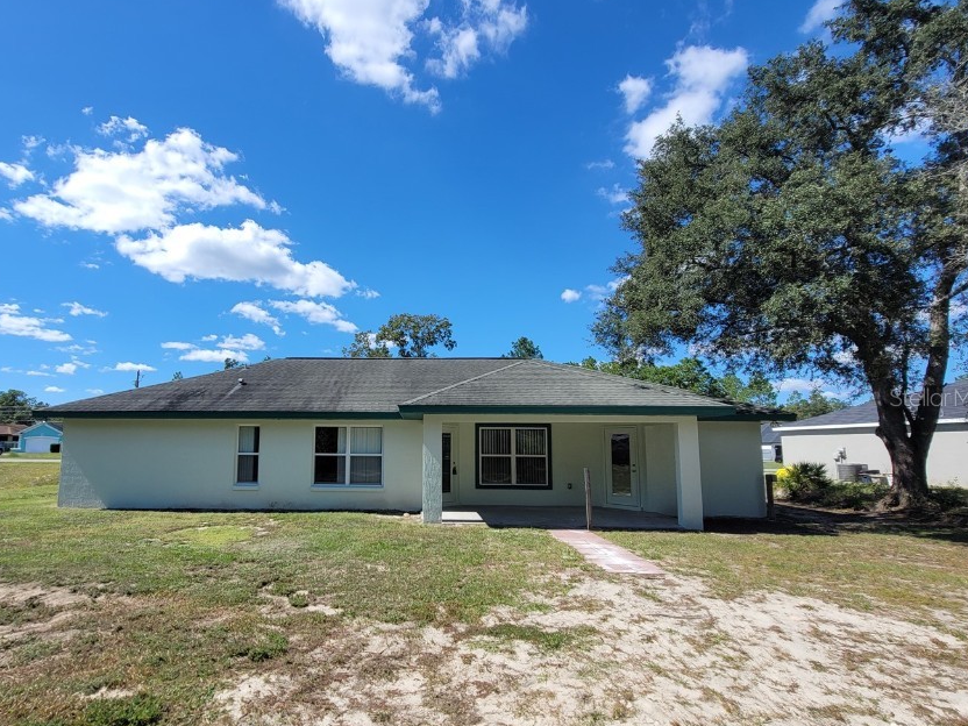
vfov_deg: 77.9
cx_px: 404
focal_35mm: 16
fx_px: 447
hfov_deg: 93.6
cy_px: 397
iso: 64
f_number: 2.2
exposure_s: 1/1834
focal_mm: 2.2
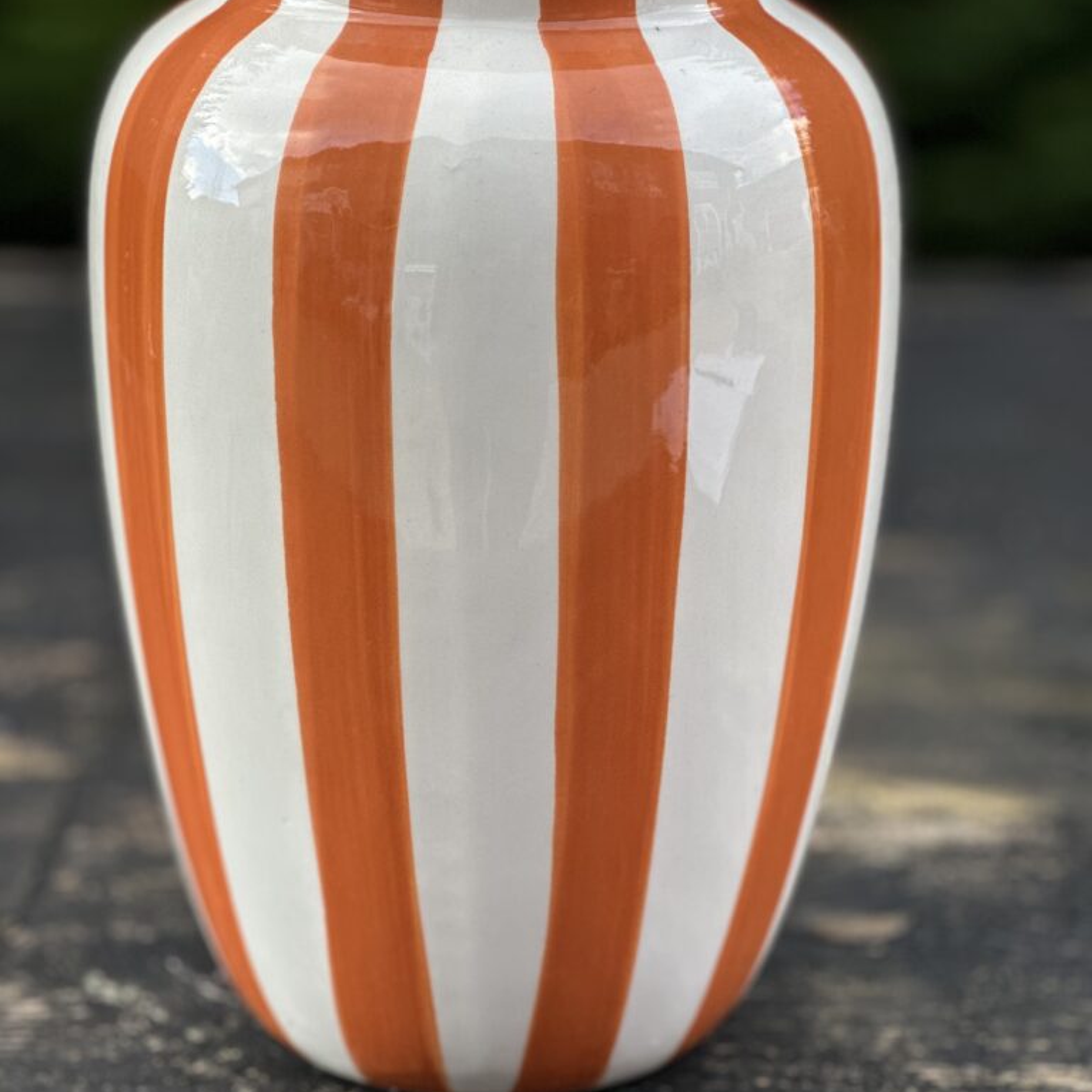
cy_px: 495
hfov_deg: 19.1
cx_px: 546
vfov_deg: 19.1
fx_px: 3248
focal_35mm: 91
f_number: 2.8
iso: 50
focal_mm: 9
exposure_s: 1/121
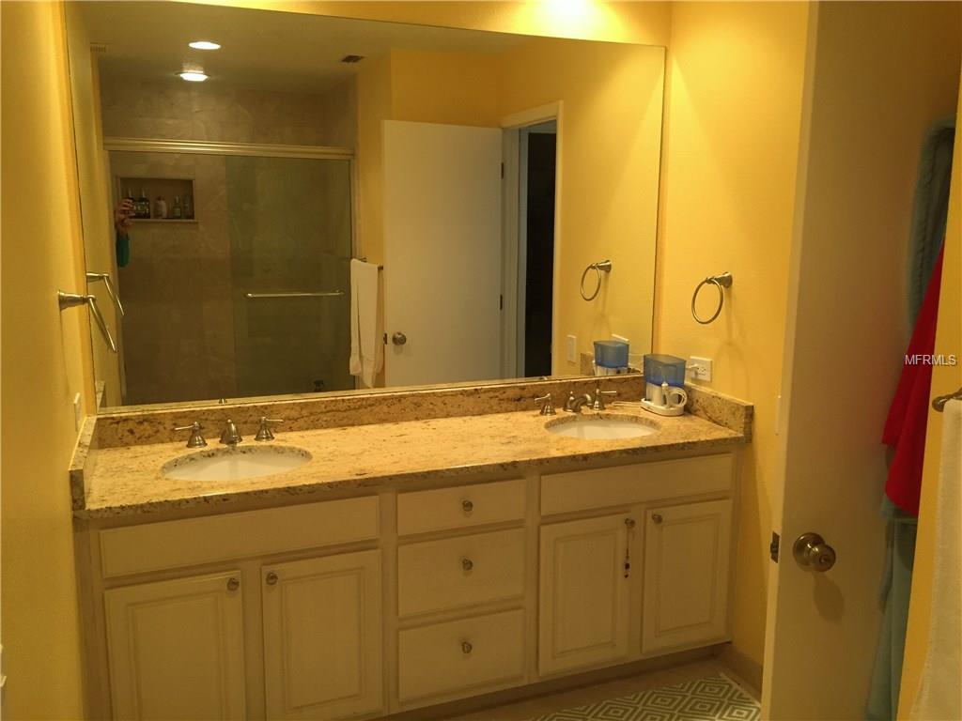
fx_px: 806
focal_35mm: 29
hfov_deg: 61.7
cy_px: 360
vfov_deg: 48.2
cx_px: 481
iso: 80
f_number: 2.2
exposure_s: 1/33
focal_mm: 4.15
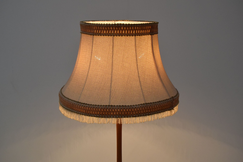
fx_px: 324
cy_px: 81
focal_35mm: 48
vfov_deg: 28.1
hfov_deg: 41.1
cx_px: 122
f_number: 6.3
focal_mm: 32
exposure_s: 1/160
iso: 1600
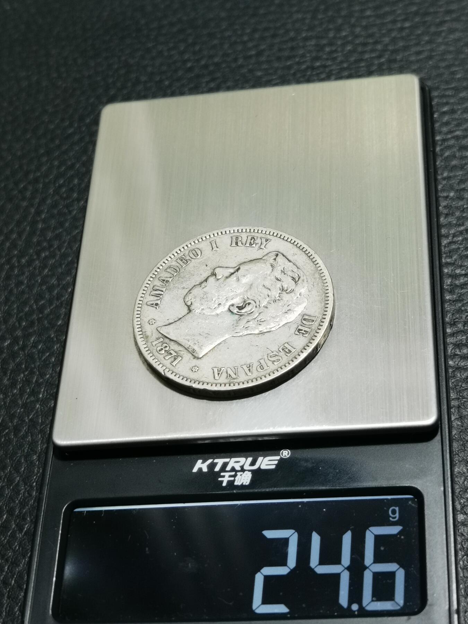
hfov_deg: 22.9
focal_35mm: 64
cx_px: 234
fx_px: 1154
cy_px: 312
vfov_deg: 30.3
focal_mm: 6.67
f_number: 1.9
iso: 160
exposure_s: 1/100
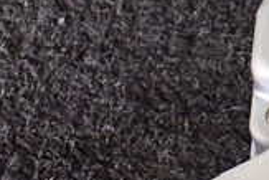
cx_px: 375
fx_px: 860
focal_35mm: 115
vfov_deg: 11.9
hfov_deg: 16.5
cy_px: 21
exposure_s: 1/125
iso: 640
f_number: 2.3
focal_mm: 5.4
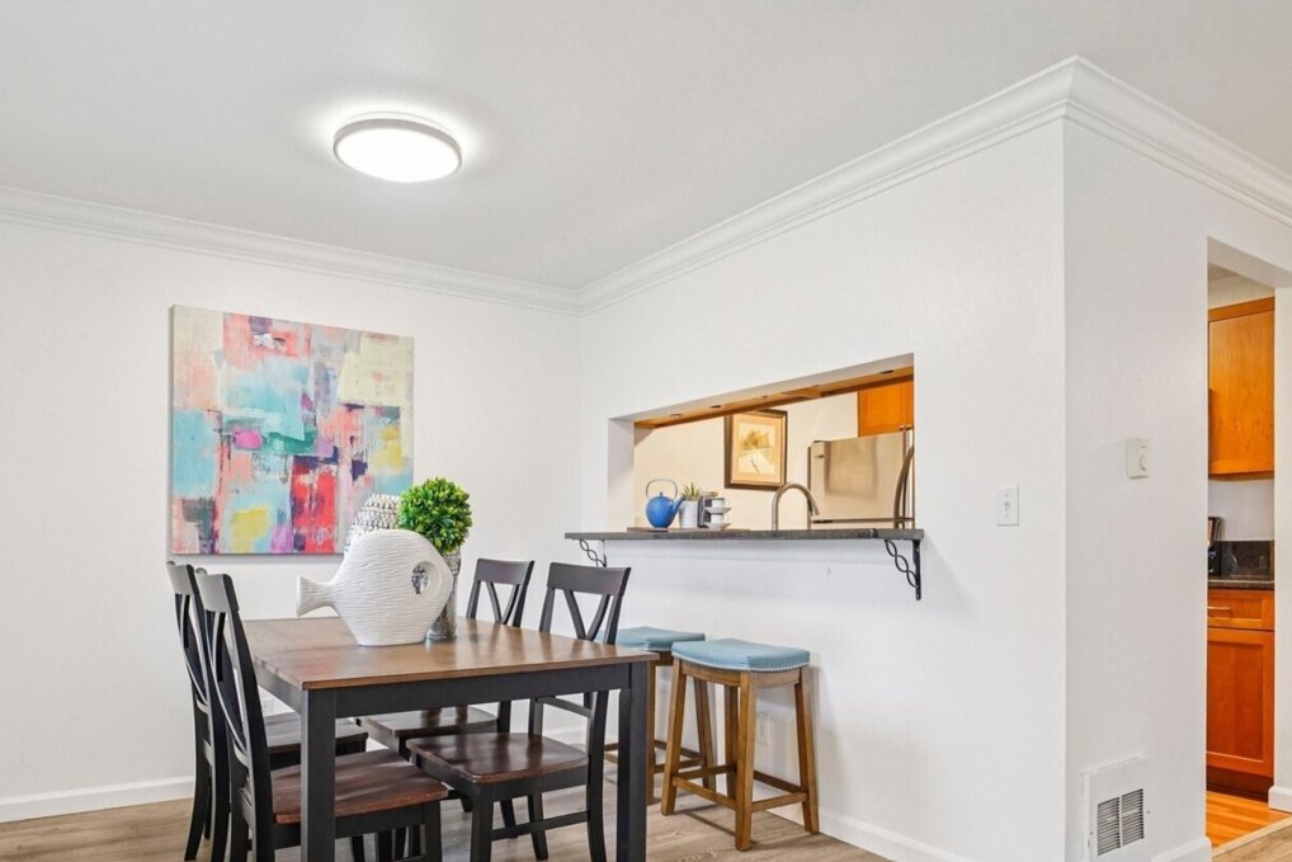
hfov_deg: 78.5
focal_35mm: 22
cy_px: 573
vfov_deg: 56.1
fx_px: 790
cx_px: 605
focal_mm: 16
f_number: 8
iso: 1600
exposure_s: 1/13
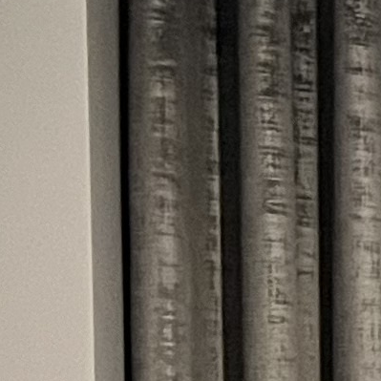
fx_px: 2889
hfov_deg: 5.8
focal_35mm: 232
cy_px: 729
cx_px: 1770
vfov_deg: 7.3
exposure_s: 1/33
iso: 500
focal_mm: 5.7
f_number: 1.5
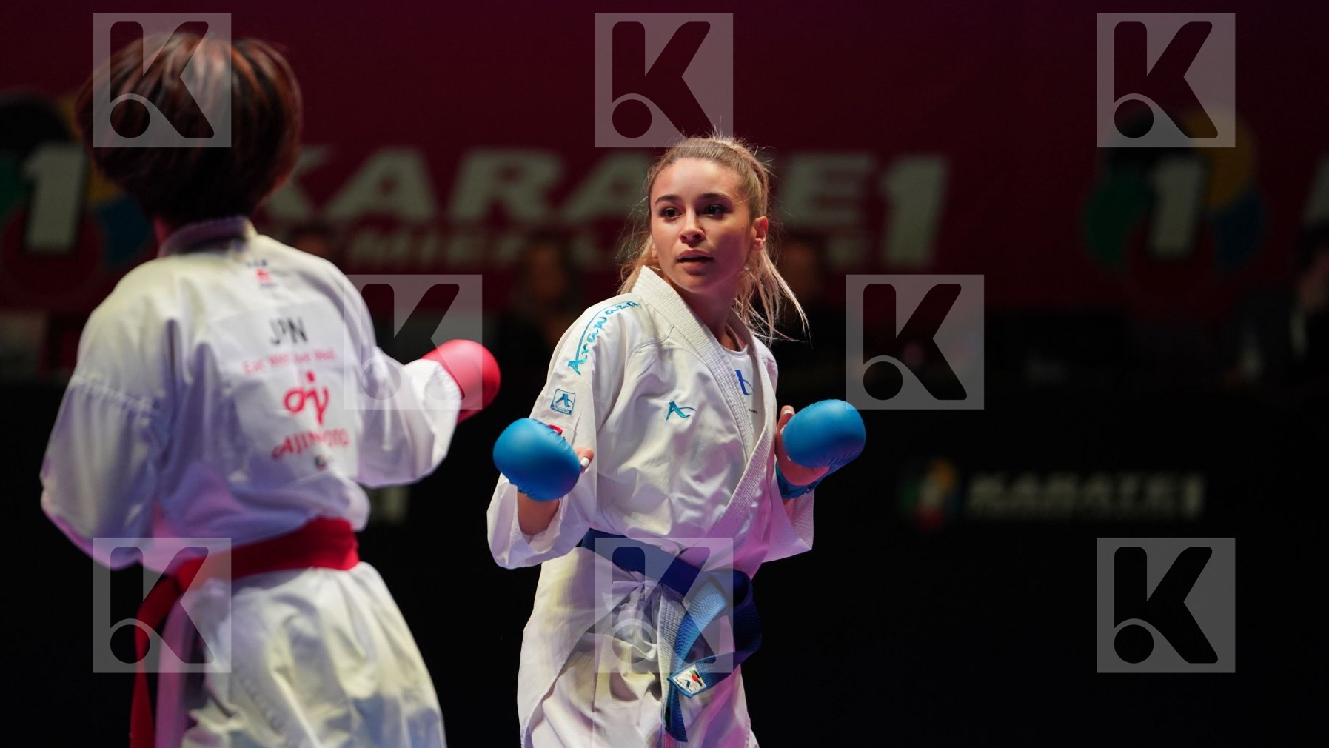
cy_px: 342
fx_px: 7330
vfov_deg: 5.8
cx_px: 664
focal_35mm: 208
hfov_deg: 10.4
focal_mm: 198
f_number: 2.8
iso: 1600
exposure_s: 1/1000
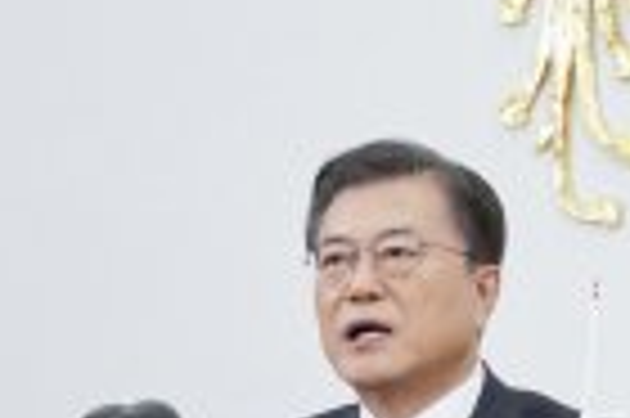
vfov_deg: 5.0
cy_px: 128
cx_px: 954
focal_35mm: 273
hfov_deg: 7.4
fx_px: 4772
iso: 3200
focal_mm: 67
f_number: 9
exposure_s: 1/125
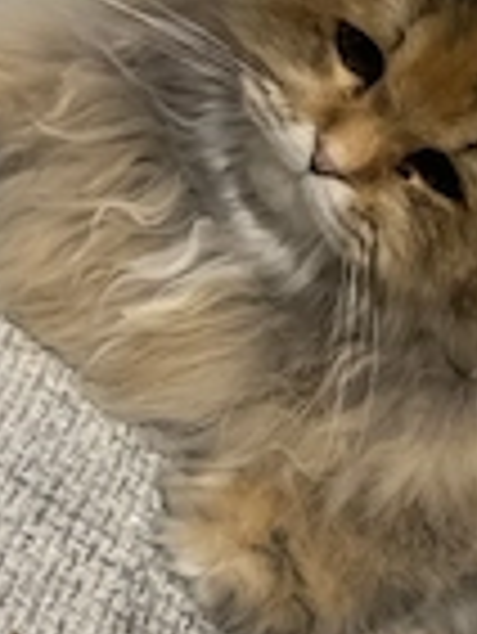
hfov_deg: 20.9
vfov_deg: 28.2
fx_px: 1247
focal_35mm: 68
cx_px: 477
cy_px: 166
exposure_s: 1/50
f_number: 1.78
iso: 800
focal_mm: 6.76
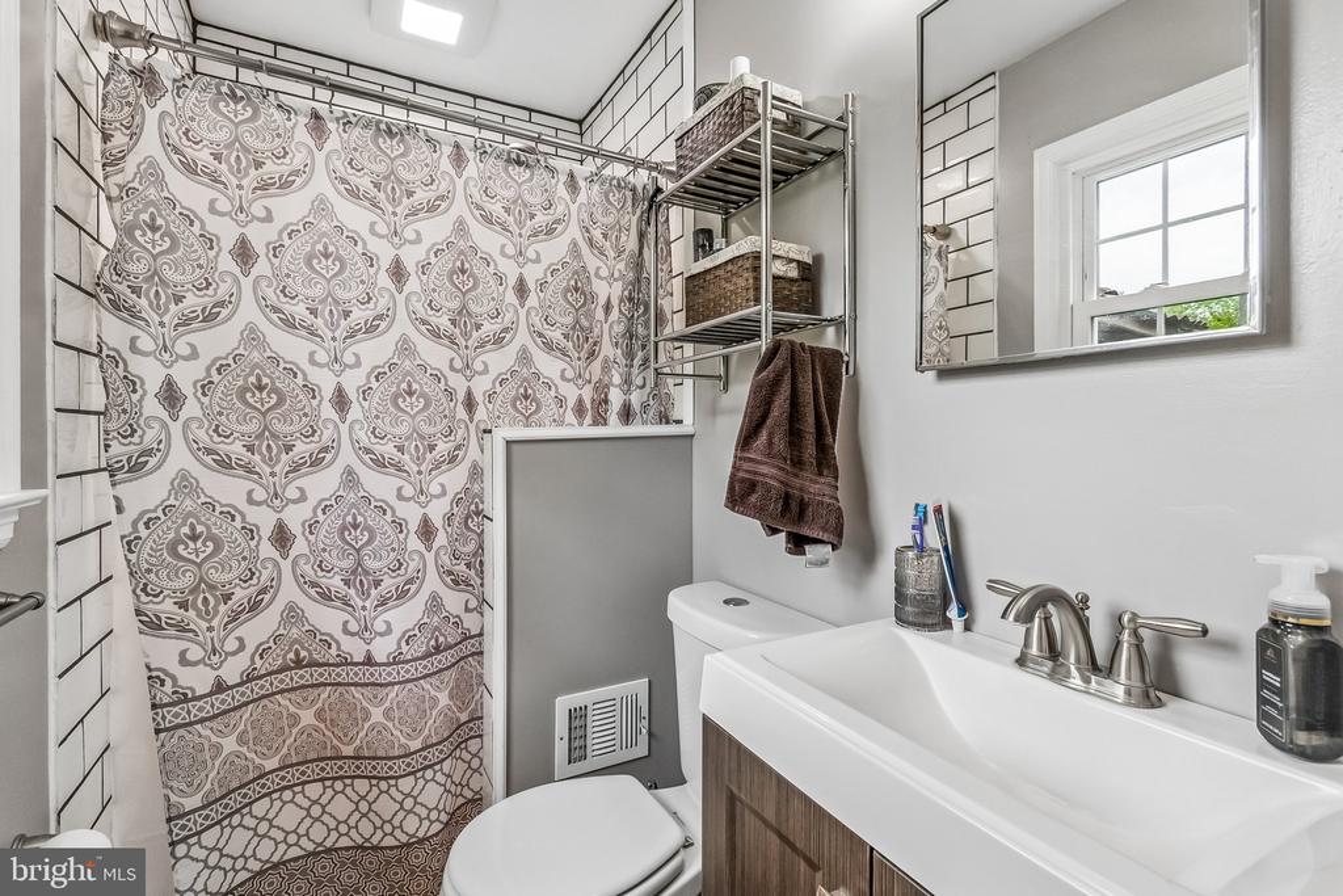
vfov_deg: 77.3
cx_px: 672
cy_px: 448
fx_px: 560
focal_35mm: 15
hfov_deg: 100.4
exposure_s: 1/160
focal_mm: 10
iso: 400
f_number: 5.6
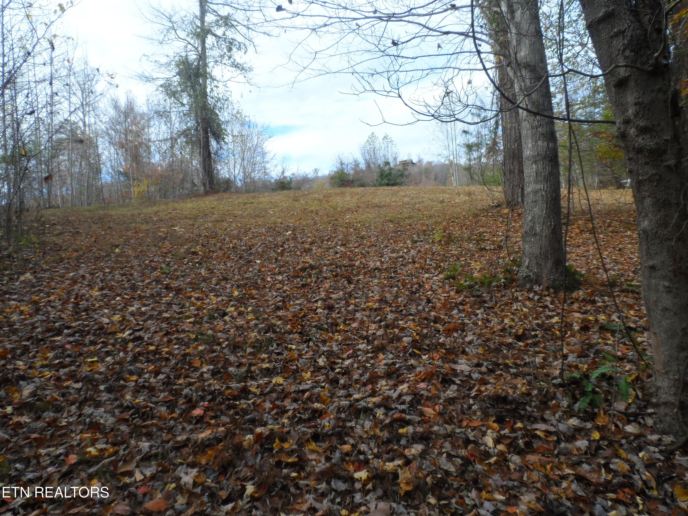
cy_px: 258
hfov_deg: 71.6
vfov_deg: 56.8
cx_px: 344
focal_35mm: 24
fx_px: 477
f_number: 3.2
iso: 80
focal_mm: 4
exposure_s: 1/350
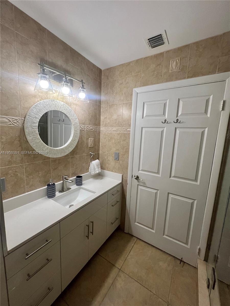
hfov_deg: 89.9
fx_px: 115
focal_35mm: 13
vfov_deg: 106.2
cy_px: 153
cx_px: 115
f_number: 1.8
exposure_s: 1/120
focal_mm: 1.57
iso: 200
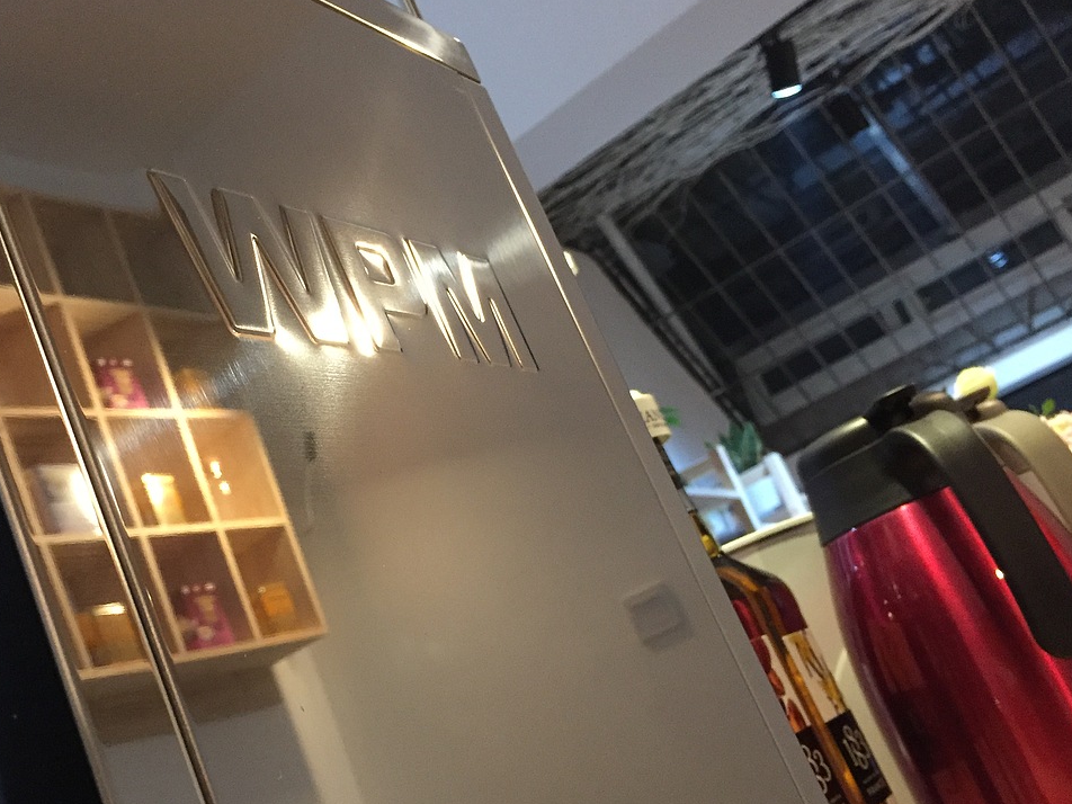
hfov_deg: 47.4
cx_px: 397
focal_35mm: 39
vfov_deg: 36.6
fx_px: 1208
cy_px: 492
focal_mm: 4.15
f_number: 2.2
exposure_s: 1/25
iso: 250
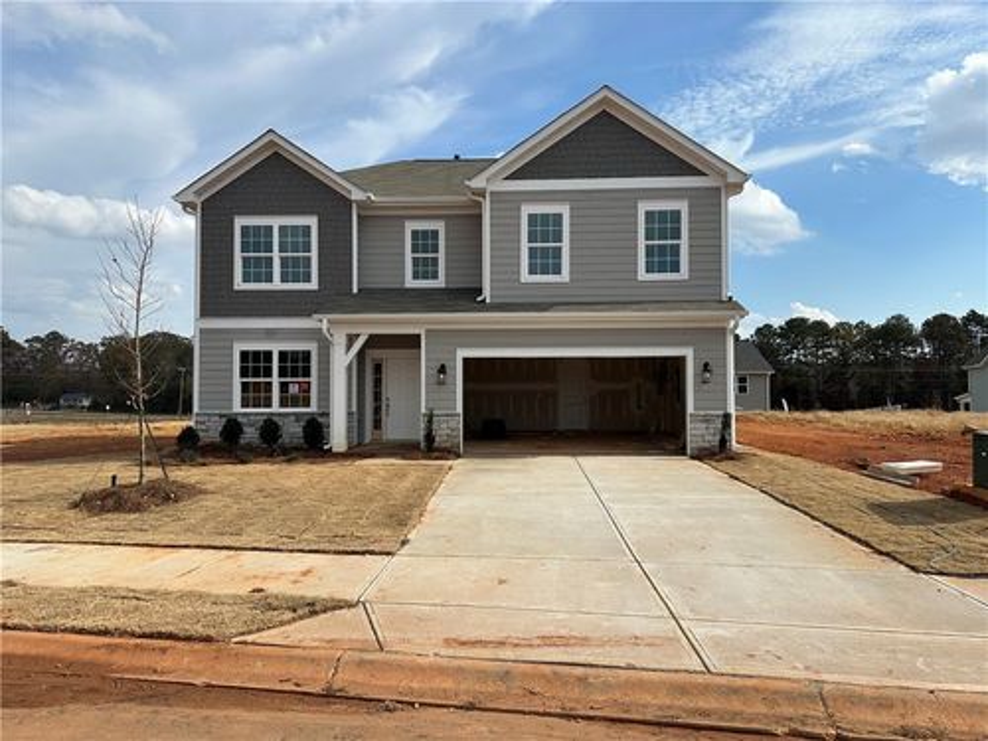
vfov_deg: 56.8
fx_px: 685
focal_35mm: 24
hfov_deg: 71.6
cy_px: 370
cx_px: 494
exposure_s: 1/6211
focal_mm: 6.86
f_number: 1.78
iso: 80
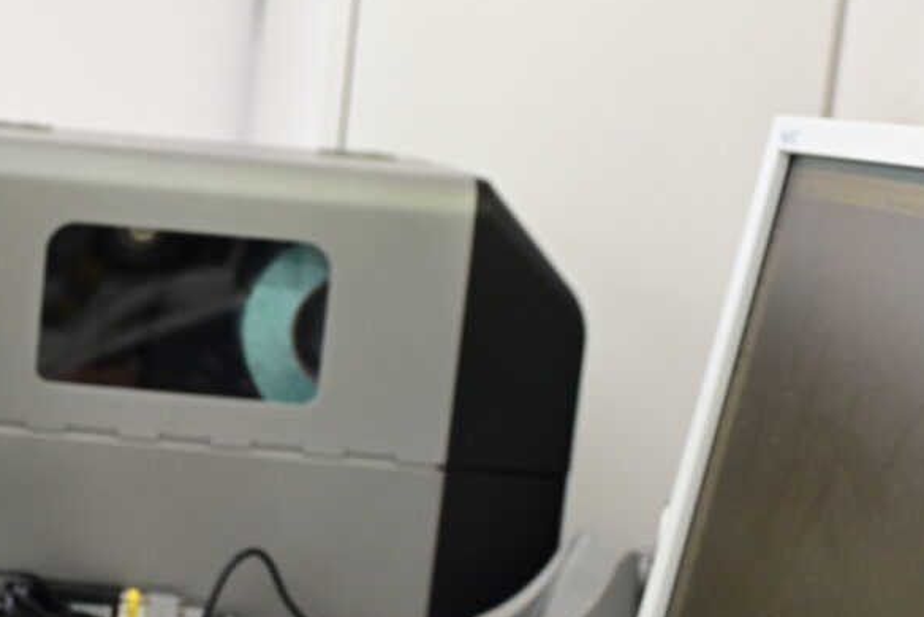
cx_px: -68
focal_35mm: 92
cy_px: 421
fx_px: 2362
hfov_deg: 21.1
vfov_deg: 14.8
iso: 800
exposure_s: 1/160
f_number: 2.8
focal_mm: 28
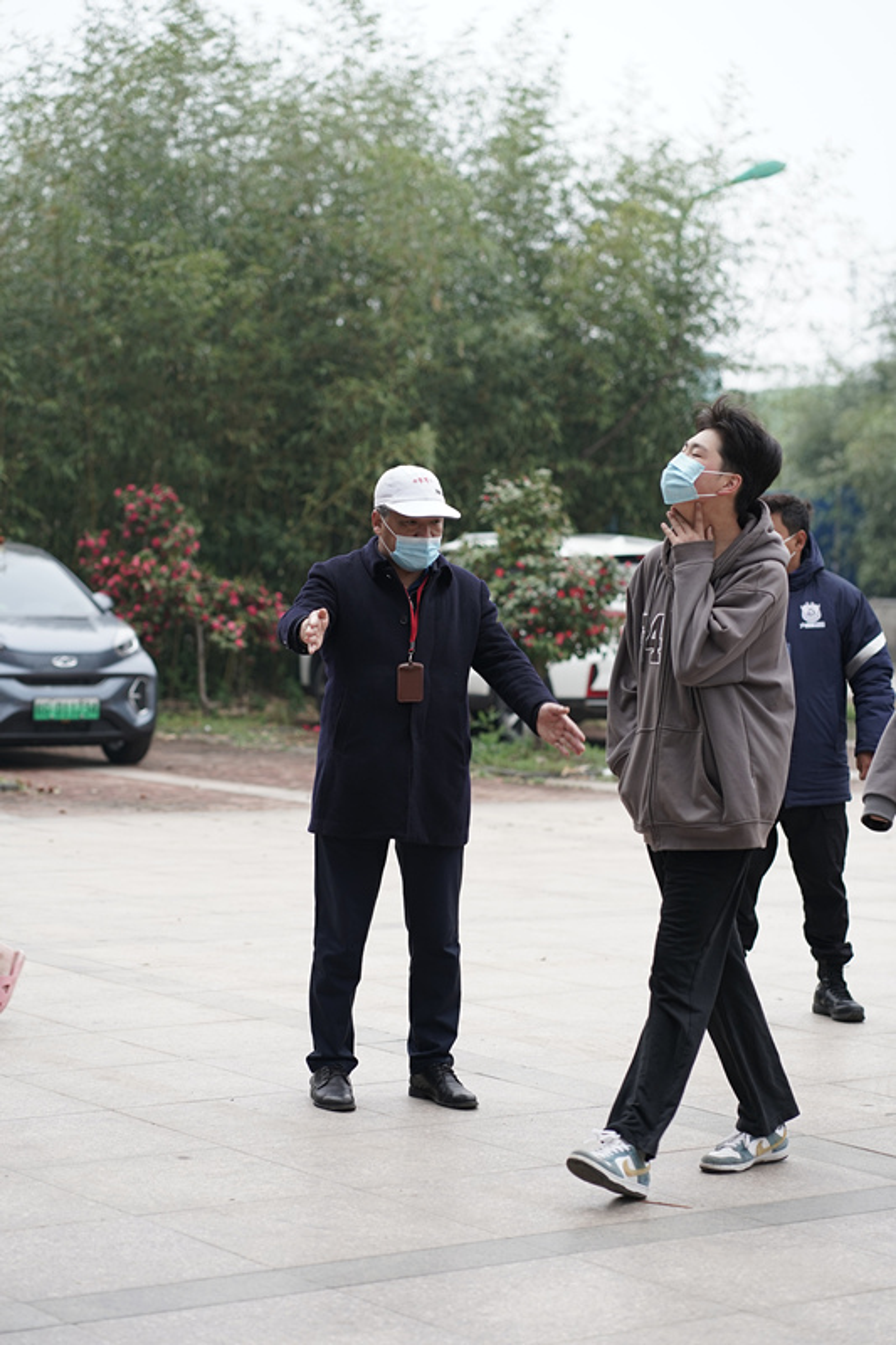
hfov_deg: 16.1
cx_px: 448
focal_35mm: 85
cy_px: 672
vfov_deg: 23.9
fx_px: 3174
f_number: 3.2
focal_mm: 85
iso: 500
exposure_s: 1/250
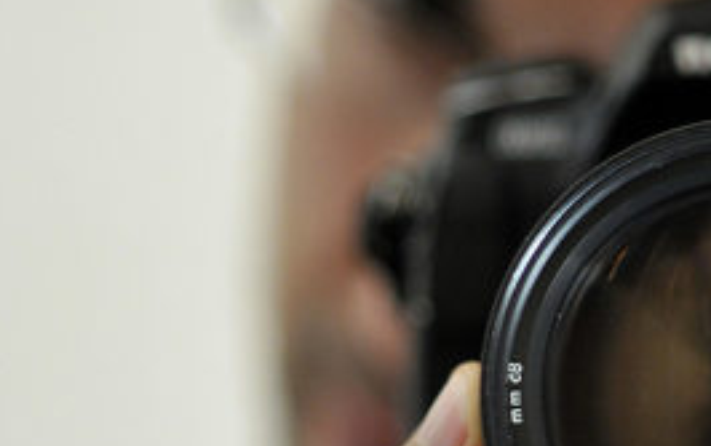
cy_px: 435
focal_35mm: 292
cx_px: 748
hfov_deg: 7.1
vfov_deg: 4.5
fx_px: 5668
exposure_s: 1/100
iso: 640
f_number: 1.4
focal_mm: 85
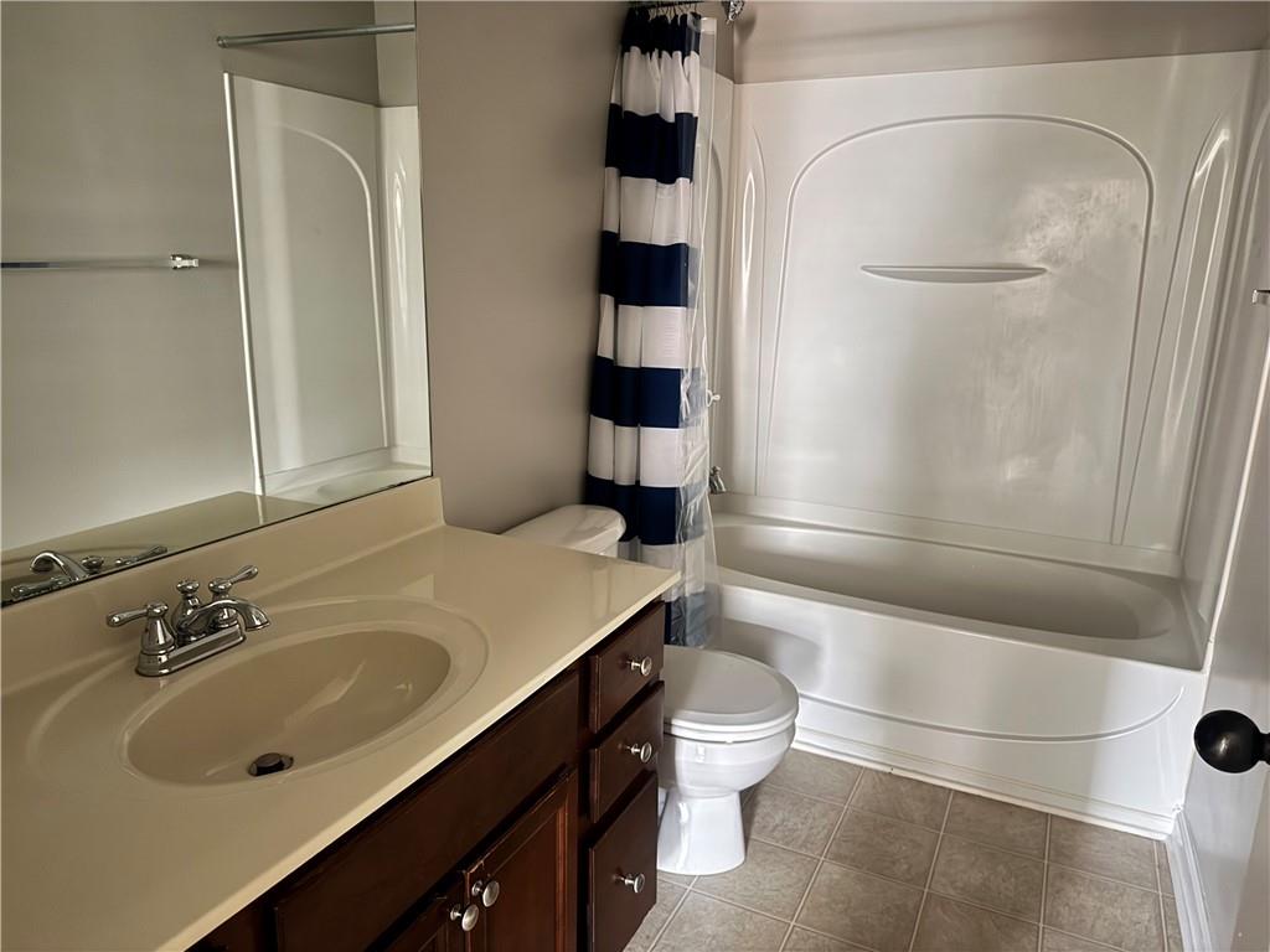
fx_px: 881
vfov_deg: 56.8
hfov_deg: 71.6
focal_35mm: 24
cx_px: 635
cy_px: 476
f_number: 1.78
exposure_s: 1/9
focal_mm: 6.76
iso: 2000
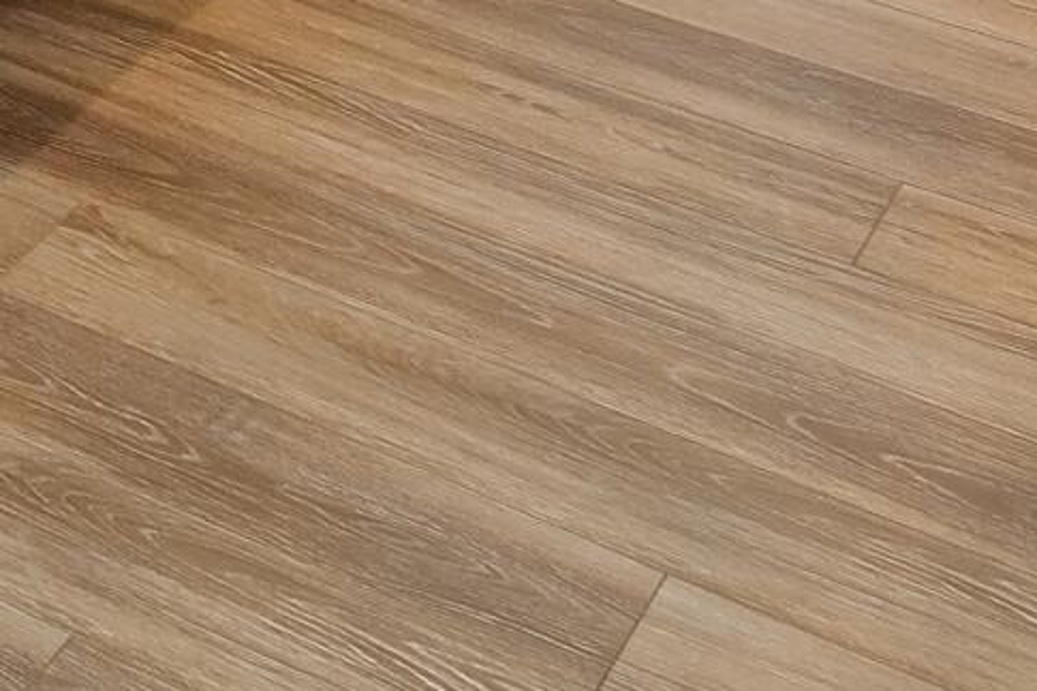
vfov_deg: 10.1
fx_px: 2851
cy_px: -1403
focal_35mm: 99
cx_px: -1411
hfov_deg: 14.3
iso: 100
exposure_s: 1/2
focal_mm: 11
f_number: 4.8
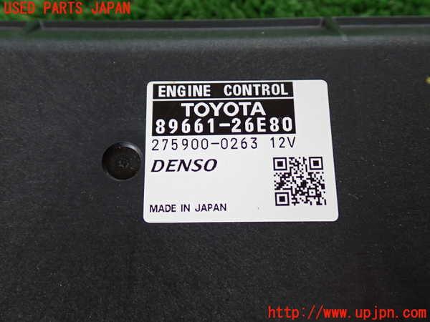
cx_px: 215
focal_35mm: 41
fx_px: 509
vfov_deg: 35.1
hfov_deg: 45.8
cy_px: 161
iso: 250
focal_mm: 7.31
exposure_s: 1/40
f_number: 2.8
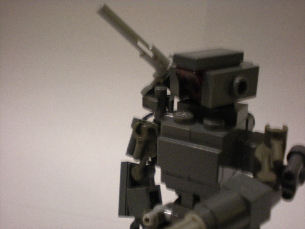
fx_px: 388
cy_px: 114
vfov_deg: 32.9
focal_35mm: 44
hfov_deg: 42.9
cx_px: 152
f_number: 3.5
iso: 299
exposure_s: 1/7.9
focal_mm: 7.4
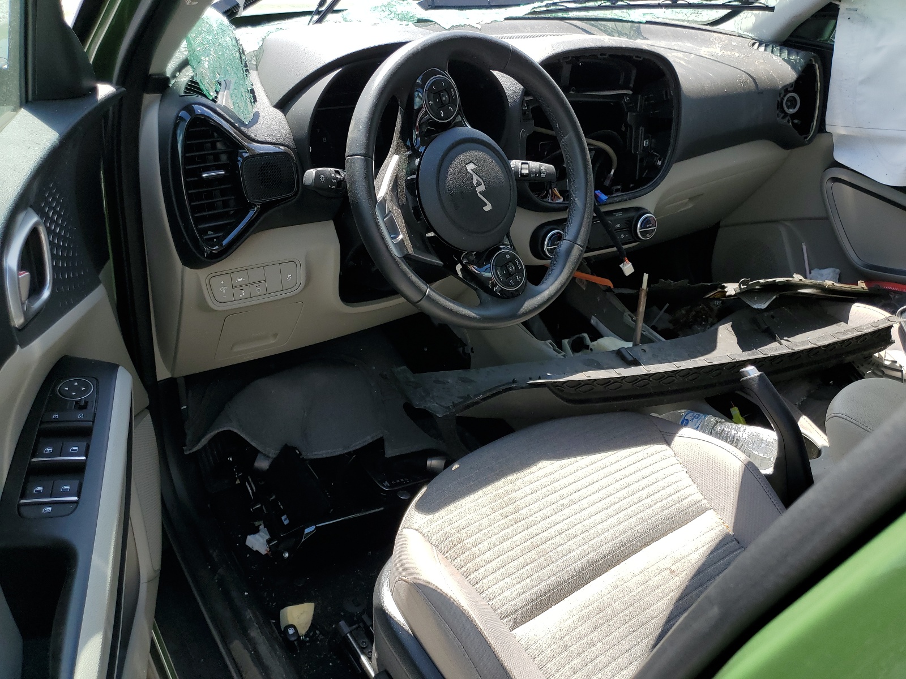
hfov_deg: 67.3
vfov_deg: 53.1
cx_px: 453
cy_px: 340
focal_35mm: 26
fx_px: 680
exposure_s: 1/909
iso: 50
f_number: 1.5
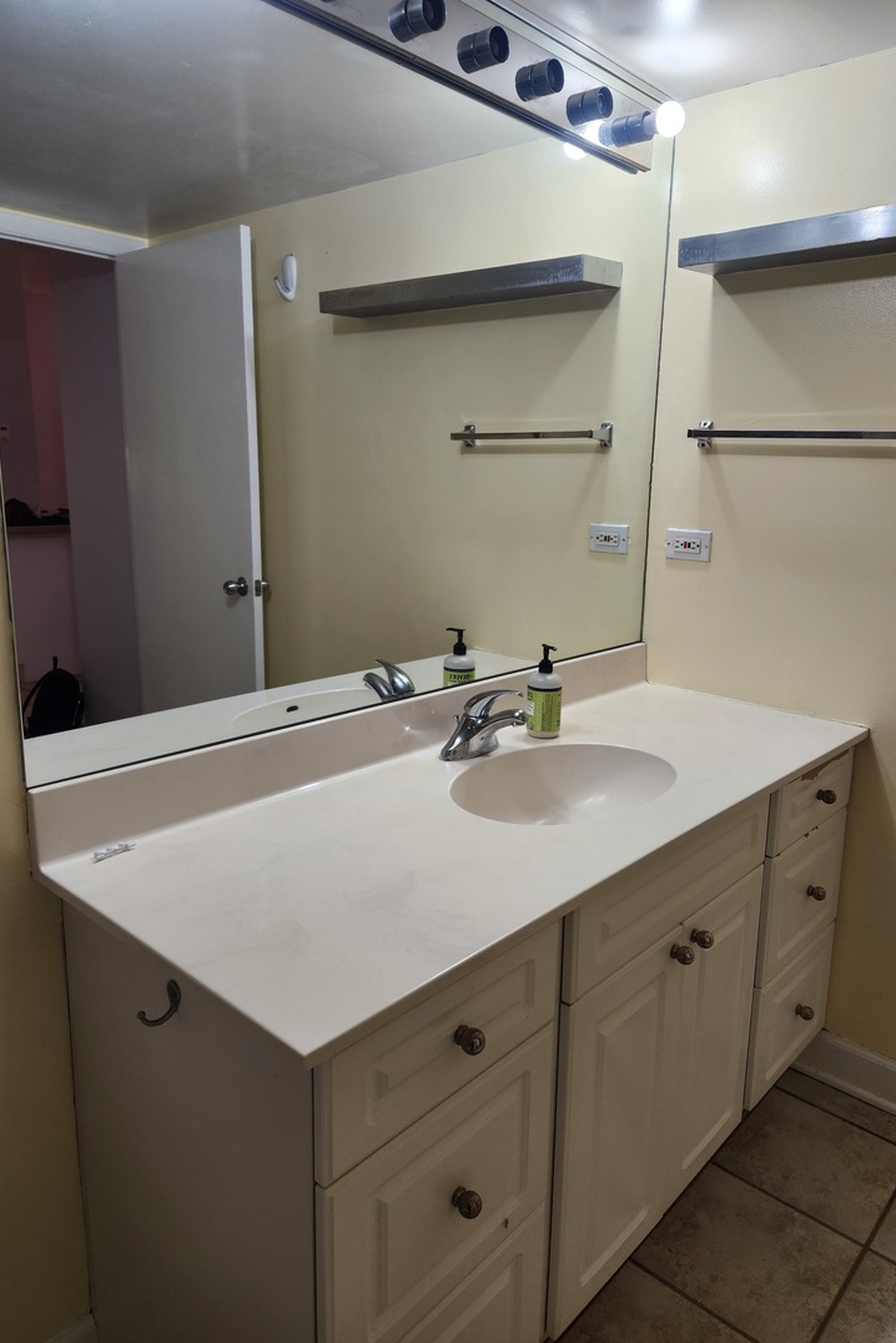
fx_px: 895
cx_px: 480
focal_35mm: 24
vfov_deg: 73.7
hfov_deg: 53.1
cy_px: 672
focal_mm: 5.4
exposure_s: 1/120
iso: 80
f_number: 1.8
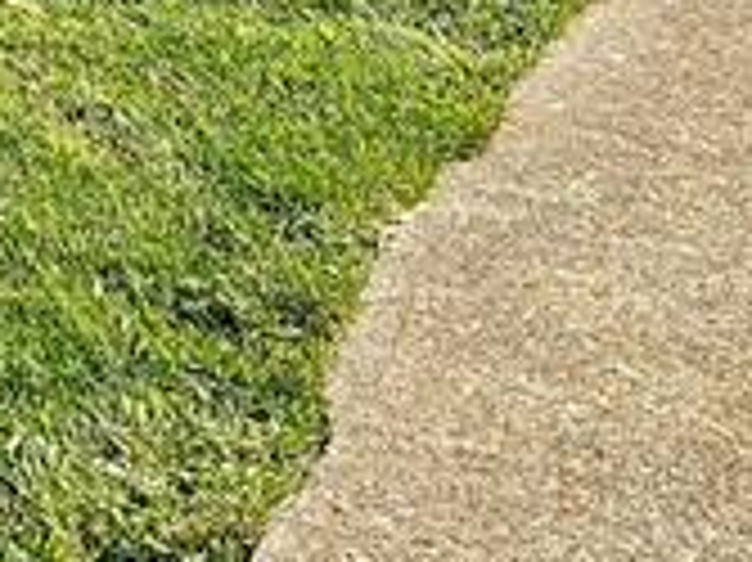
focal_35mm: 141
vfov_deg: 9.5
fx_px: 3061
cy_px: -701
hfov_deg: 11.6
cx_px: -1027
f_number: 1.7
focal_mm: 6.3
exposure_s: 1/1429
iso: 16
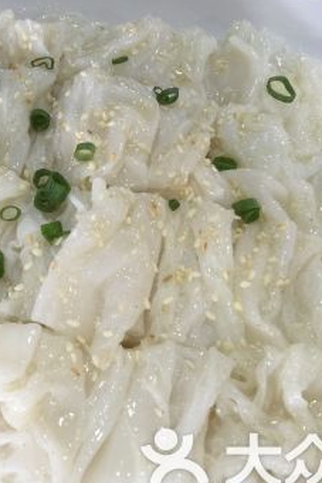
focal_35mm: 62
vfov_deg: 32.1
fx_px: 833
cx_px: 0
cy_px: 164
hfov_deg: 21.1
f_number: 2.2
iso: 40
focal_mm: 4.15
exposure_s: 1/17
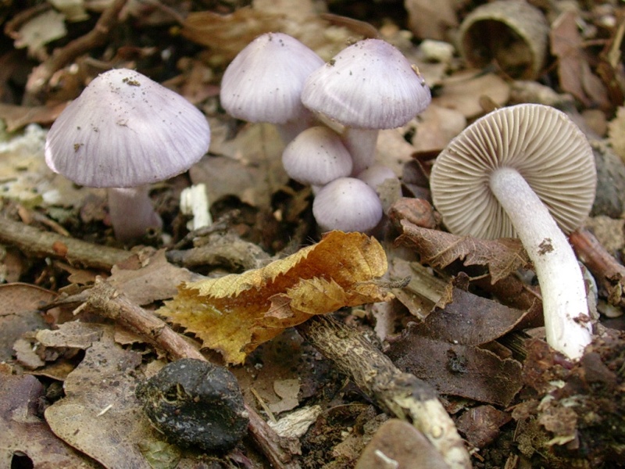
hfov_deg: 30.7
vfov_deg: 23.3
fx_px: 1137
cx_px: 312
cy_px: 234
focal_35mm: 63
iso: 81
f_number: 3.5
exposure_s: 1/4
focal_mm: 9.6
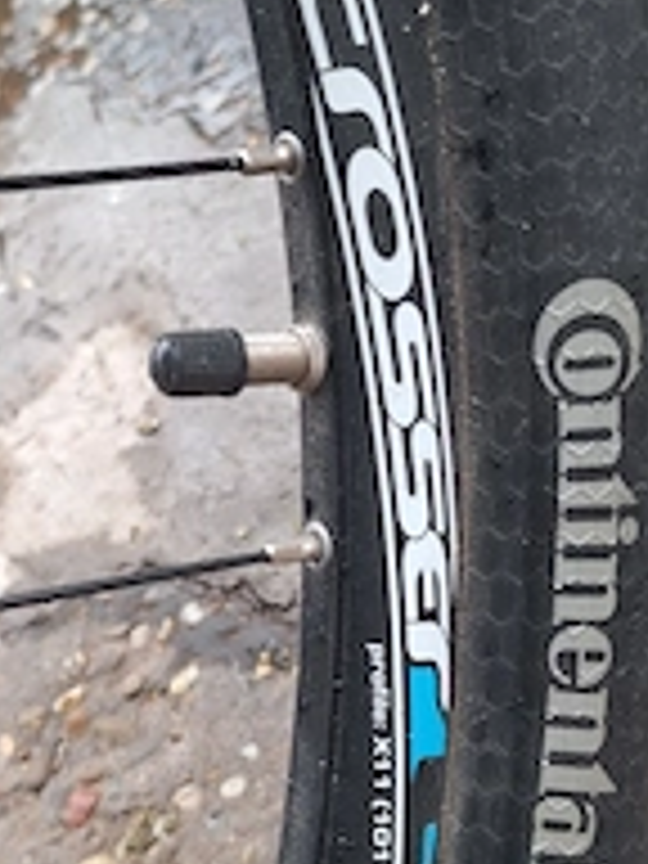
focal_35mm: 48
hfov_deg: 30.2
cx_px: 248
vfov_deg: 39.6
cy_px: 468
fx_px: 1198
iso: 80
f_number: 1.8
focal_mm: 5.54
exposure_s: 1/50
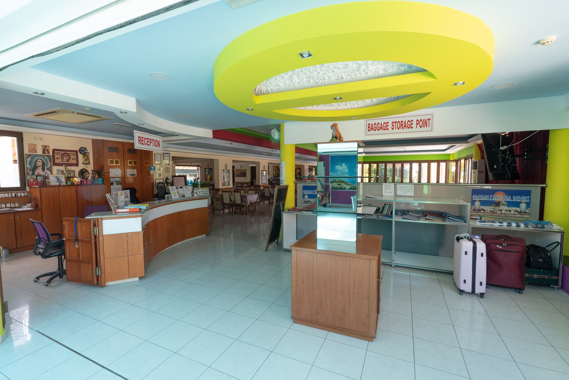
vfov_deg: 73.7
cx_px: 284
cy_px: 190
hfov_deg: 96.7
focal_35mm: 16
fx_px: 253
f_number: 9
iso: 640
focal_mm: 16
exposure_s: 1/80
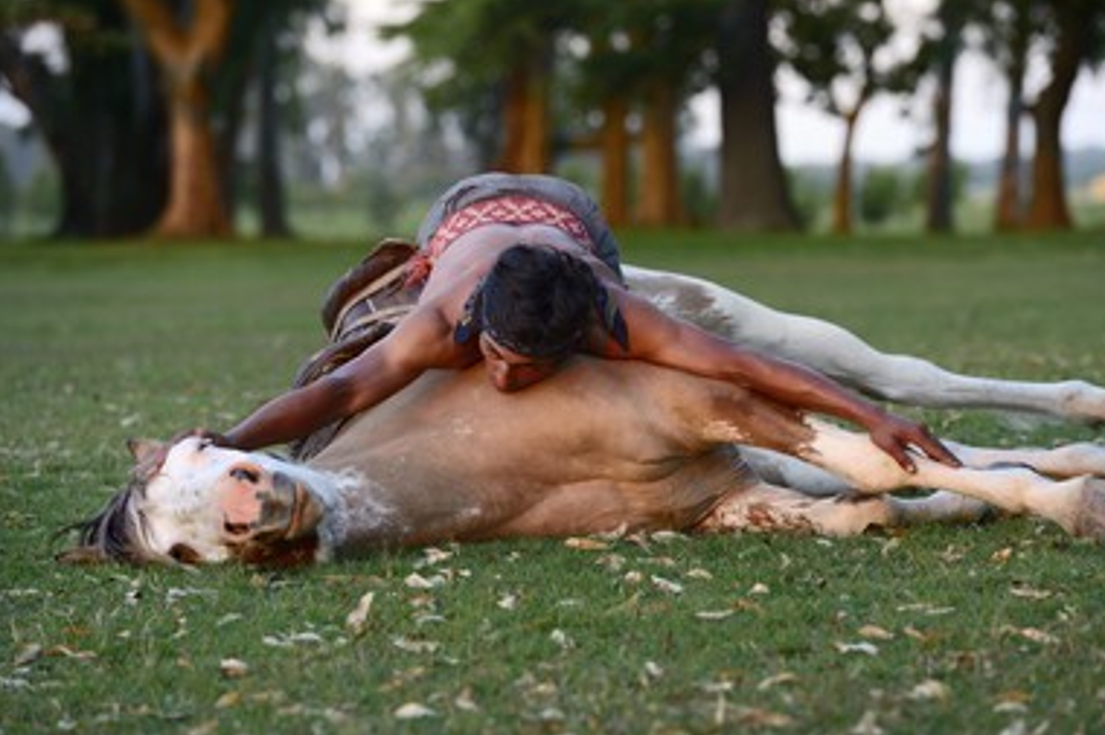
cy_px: 378
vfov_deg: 6.2
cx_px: 596
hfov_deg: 9.3
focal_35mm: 221
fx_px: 6780
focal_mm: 200
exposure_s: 1/160
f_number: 5.6
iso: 800
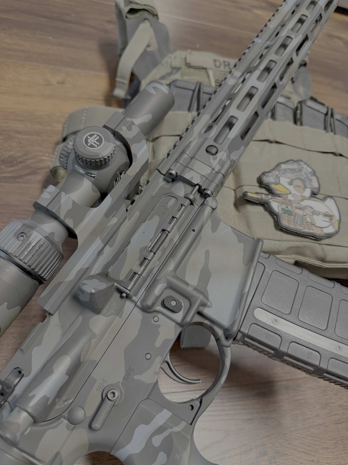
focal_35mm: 24
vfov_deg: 71.6
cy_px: 232
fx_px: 322
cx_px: 174
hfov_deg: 56.8
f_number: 1.78
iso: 500
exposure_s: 1/60
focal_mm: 6.76
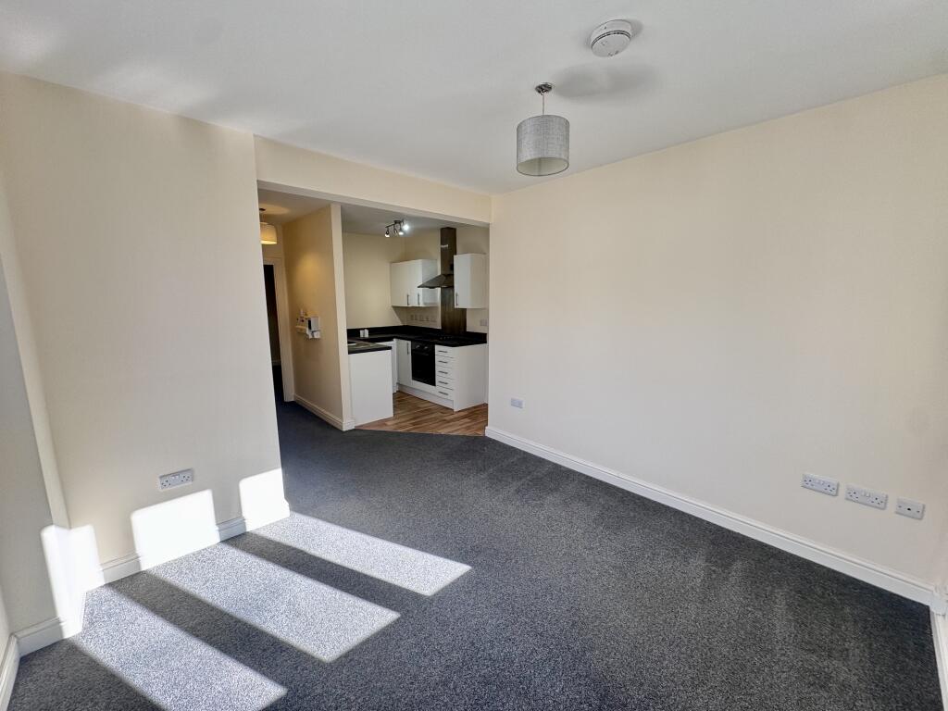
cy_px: 356
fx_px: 383
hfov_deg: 102.1
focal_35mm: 14
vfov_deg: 85.7
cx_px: 474
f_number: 2.2
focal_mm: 2.22
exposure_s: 1/99
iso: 64
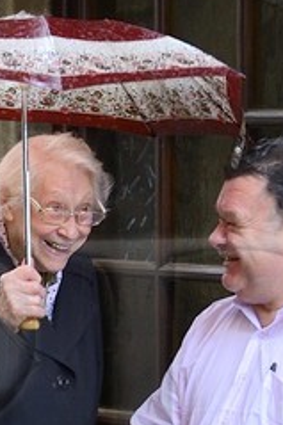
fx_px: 3802
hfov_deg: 4.3
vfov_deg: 6.4
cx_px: 84
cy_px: 461
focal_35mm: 322
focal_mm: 48
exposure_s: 1/60
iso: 400
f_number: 4
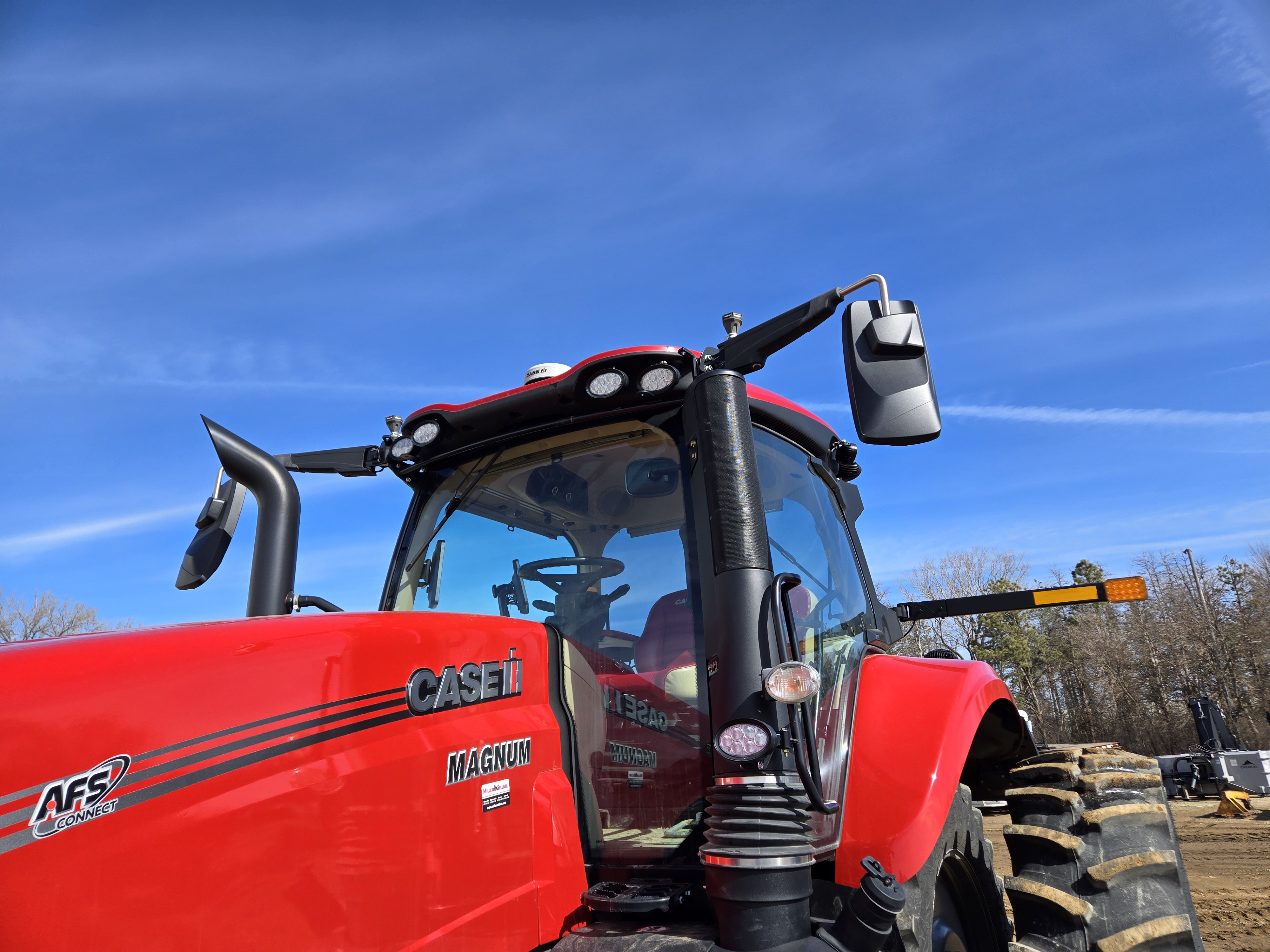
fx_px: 844
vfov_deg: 58.9
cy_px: 476
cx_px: 635
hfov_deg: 73.9
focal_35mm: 23
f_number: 1.8
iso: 25
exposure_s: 1/1529
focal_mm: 5.4
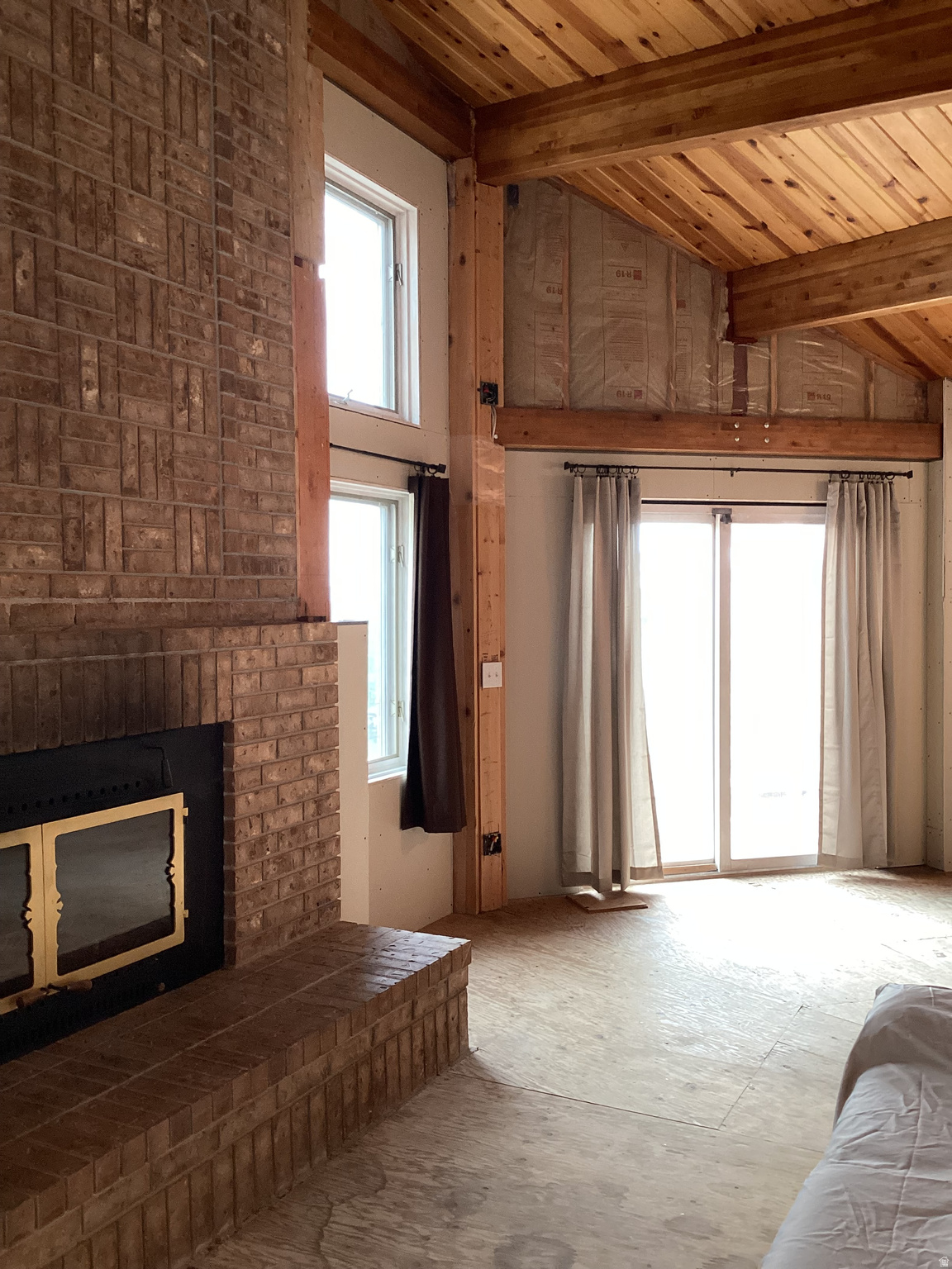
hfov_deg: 45.4
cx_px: 476
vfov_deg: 58.4
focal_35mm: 31
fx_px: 1137
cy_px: 634
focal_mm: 3.3
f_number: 2.4
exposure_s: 1/60
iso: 125
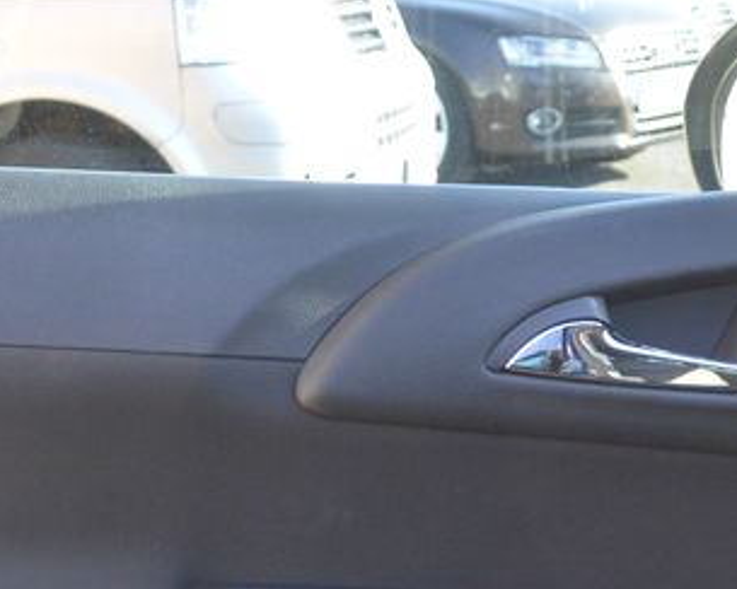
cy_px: 776
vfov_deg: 17.0
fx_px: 1854
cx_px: 420
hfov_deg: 22.5
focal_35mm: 85
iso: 200
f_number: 3.5
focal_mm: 10
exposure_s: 1/200
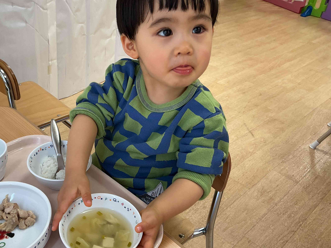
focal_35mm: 37
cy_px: 115
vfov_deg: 38.6
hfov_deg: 49.6
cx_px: 124
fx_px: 354
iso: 32
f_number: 1.8
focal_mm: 3
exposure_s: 1/120
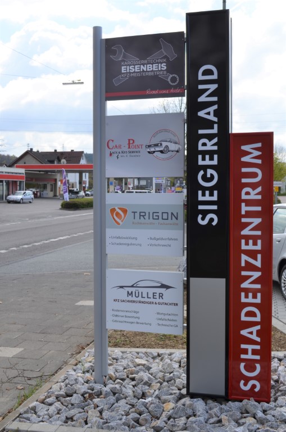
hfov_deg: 34.1
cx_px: 143
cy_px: 216
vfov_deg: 49.6
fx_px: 467
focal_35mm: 39
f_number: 8
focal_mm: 26
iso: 110
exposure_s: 1/250
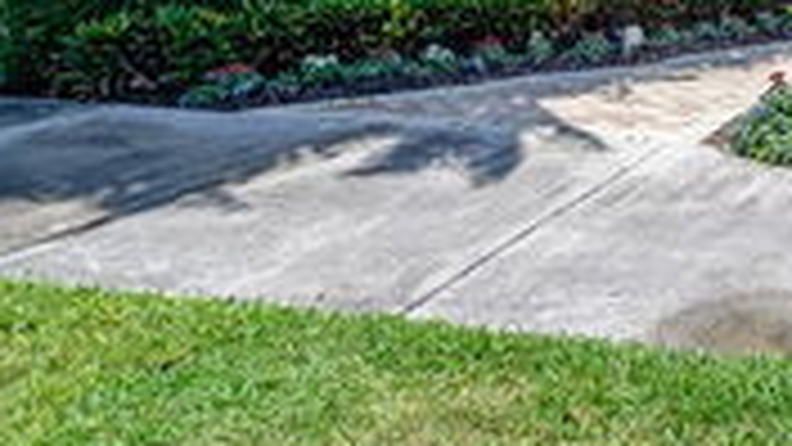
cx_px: 968
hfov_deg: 37.2
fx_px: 840
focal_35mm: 40
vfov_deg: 26.1
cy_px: -108
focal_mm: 14
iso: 320
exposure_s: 1/400
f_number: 10
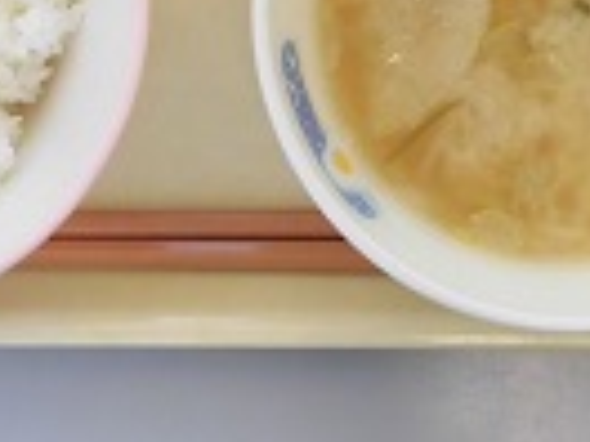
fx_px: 2028
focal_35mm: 119
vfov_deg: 11.9
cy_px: -205
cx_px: 197
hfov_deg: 16.5
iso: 160
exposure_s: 1/60
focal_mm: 6.77
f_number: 3.7
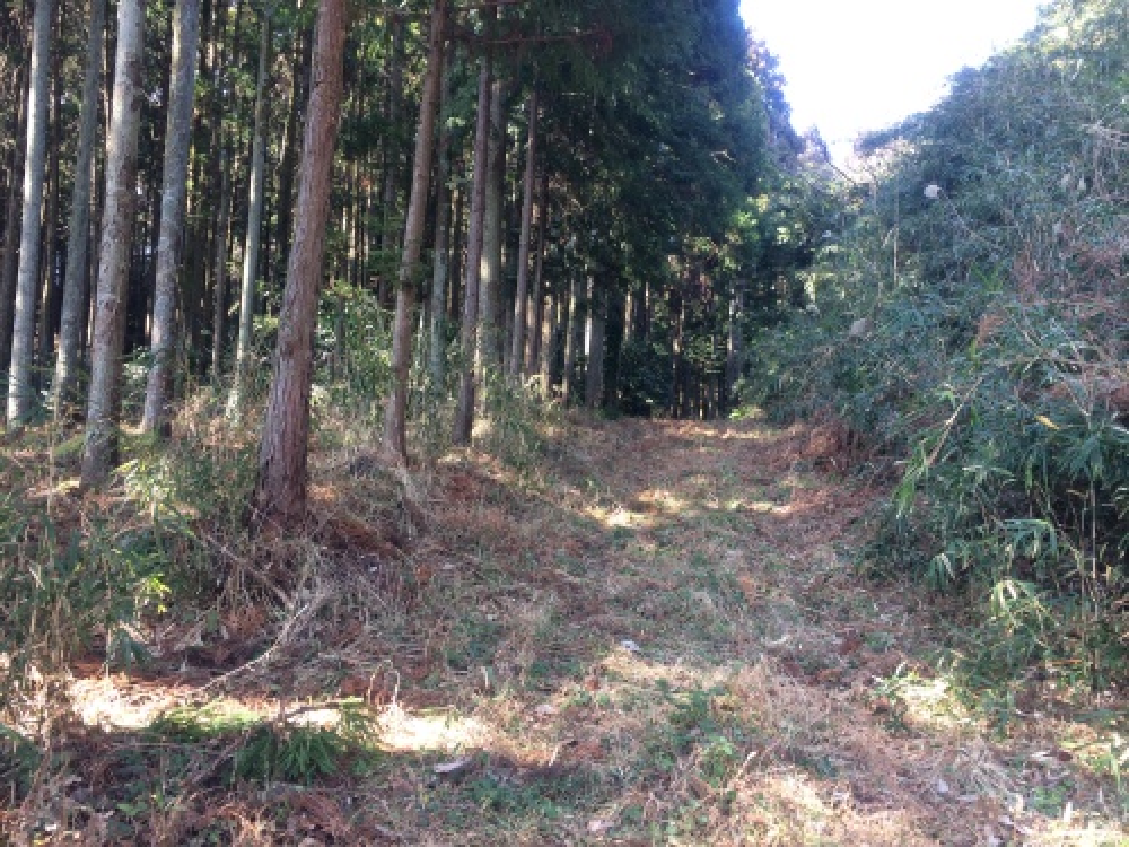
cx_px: 564
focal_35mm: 30
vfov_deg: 46.8
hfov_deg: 60.0
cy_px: 424
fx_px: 978
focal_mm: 4.12
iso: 40
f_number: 2.2
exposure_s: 1/60
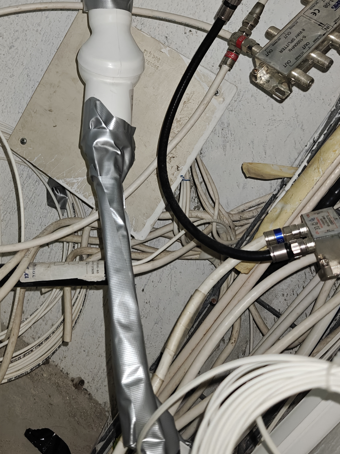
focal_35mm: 42
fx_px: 550
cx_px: 107
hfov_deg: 34.0
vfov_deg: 43.2
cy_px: 105
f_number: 1.6
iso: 500
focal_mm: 6.06
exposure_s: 1/61
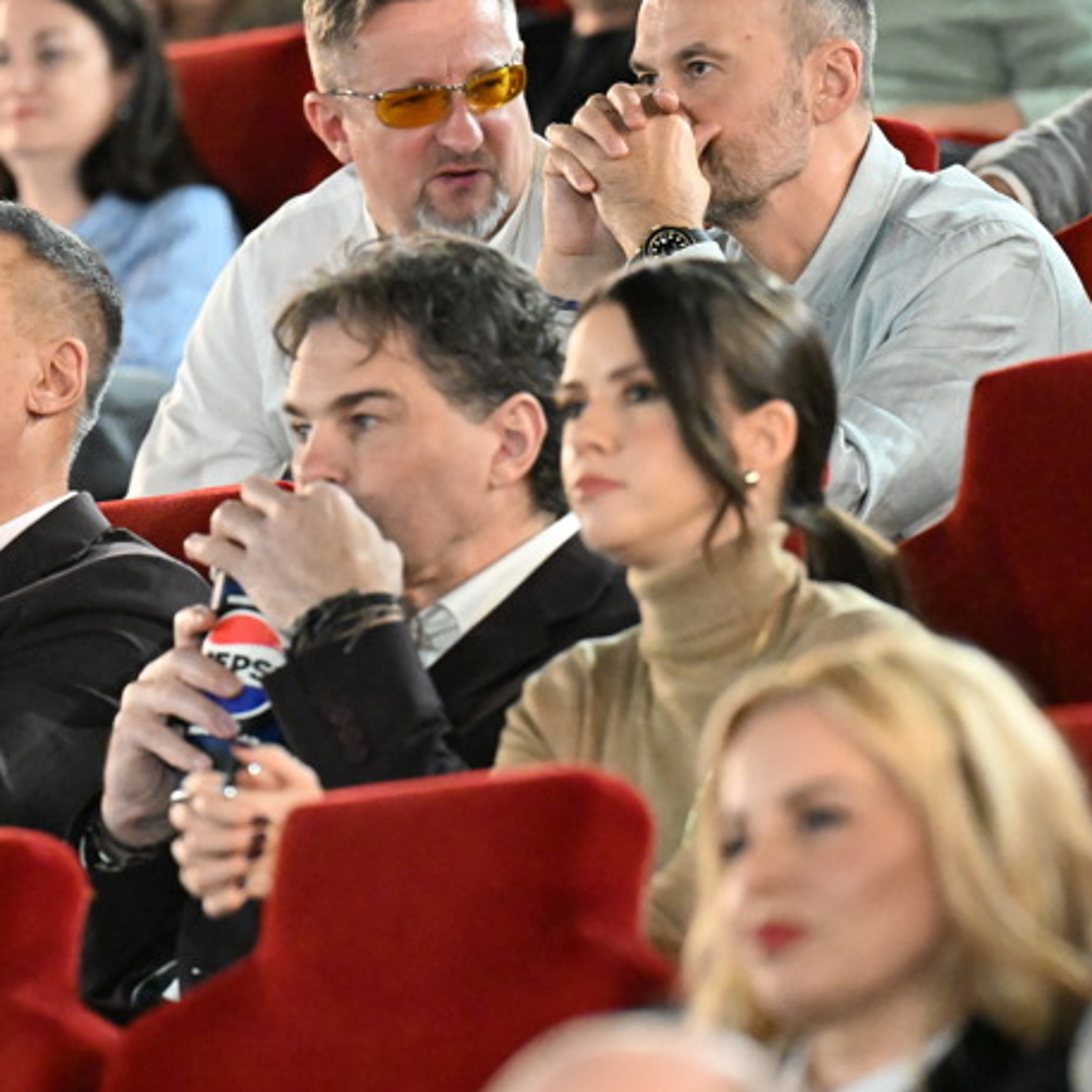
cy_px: 545
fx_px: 13741
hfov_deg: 4.5
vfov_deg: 4.6
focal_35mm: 385
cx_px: 323
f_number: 3.5
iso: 12800
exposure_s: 1/50
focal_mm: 200
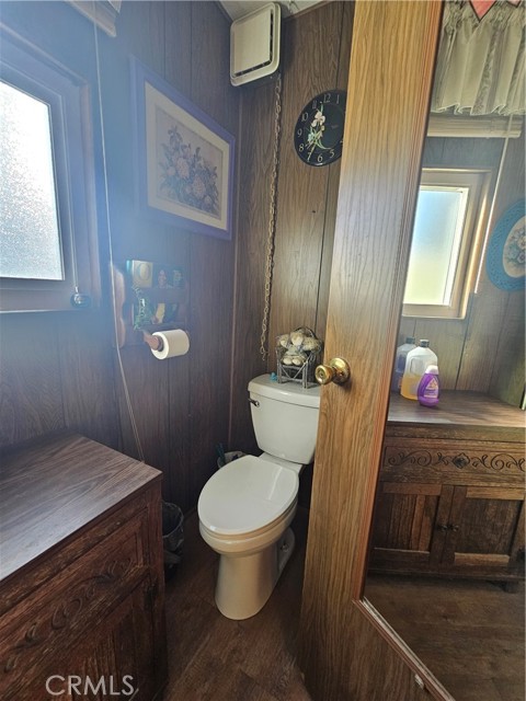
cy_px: 350
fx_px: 263
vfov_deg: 106.2
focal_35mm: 13
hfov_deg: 89.9
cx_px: 263
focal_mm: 2.2
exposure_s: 1/60
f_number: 2.2
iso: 160
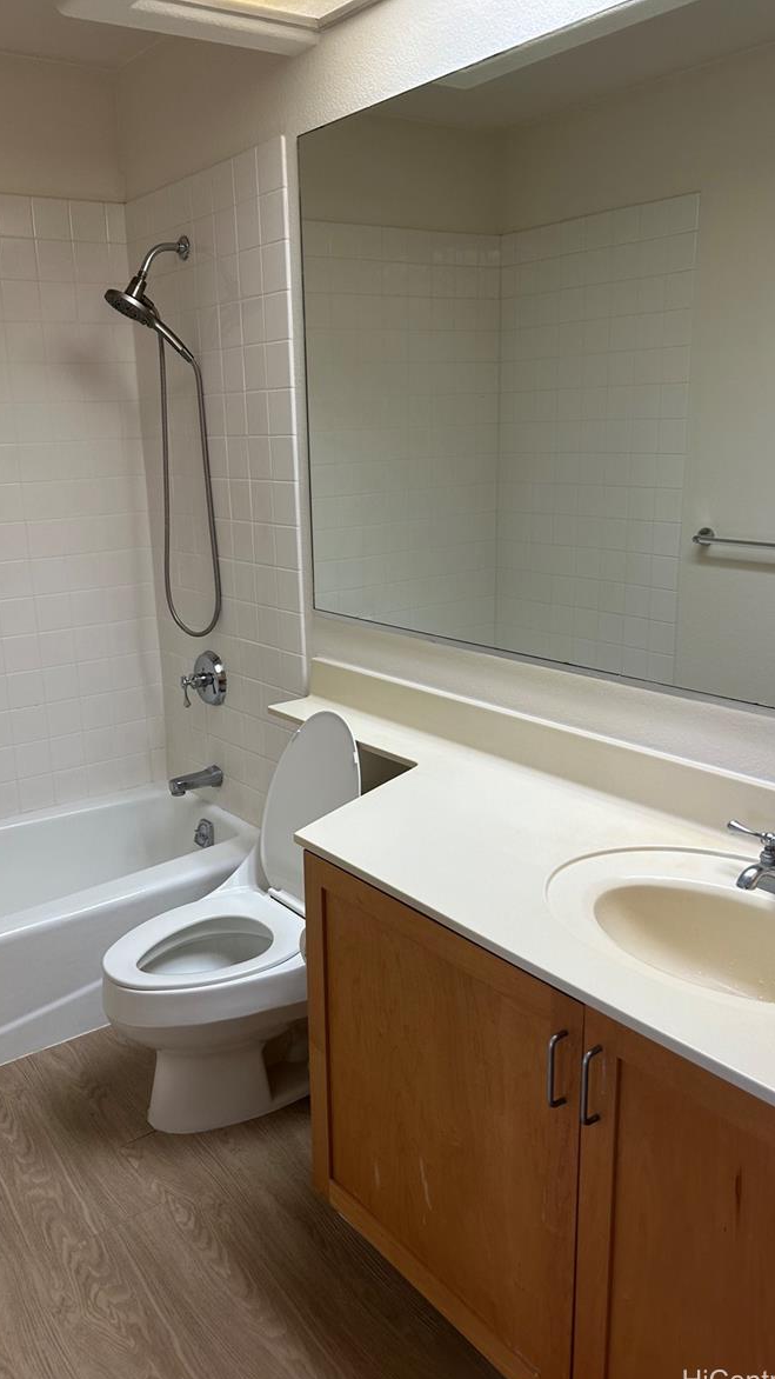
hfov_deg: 40.1
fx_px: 1060
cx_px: 327
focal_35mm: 29
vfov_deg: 66.1
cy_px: 686
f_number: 1.5
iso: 64
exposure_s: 1/60
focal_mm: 5.7
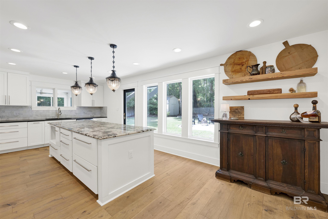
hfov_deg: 104.3
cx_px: 164
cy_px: 110
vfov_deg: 81.2
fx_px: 128
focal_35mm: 14
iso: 400
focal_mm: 14
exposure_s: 1/8
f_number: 11
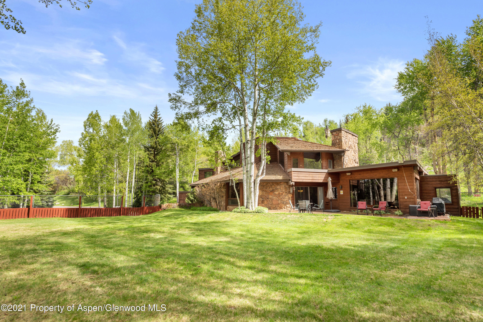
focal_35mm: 17
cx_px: 242
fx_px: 228
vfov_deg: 70.5
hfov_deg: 93.3
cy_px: 161
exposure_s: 1/200
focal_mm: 17
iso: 100
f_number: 7.1
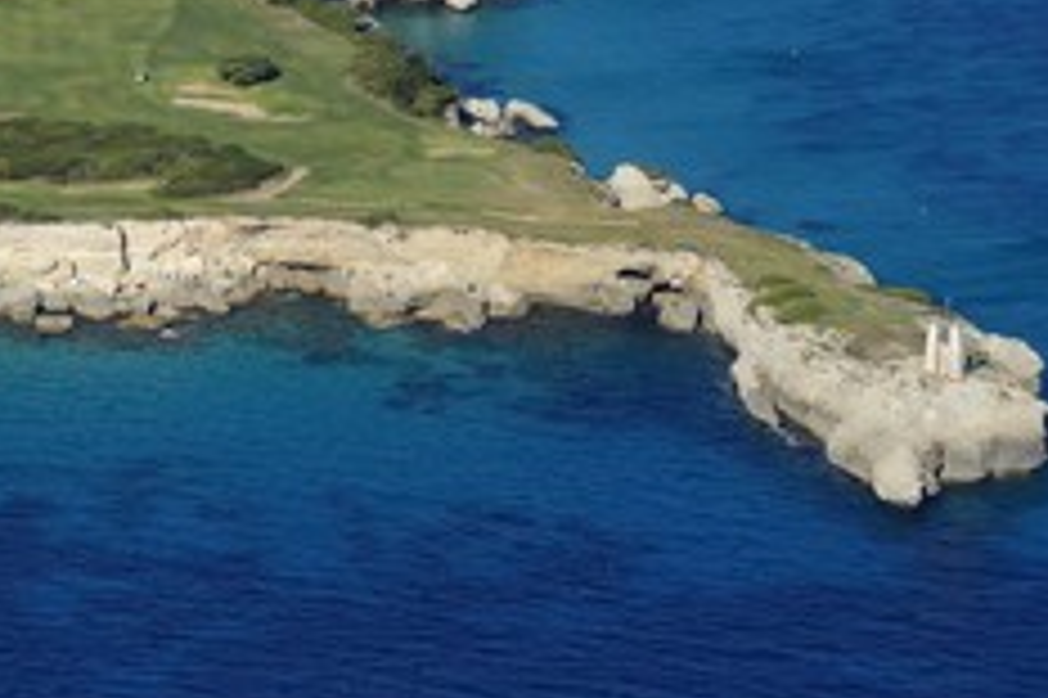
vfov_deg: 4.2
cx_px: 238
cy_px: 99
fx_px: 9454
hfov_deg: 6.3
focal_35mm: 325
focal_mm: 180
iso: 400
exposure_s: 1/1000
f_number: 9
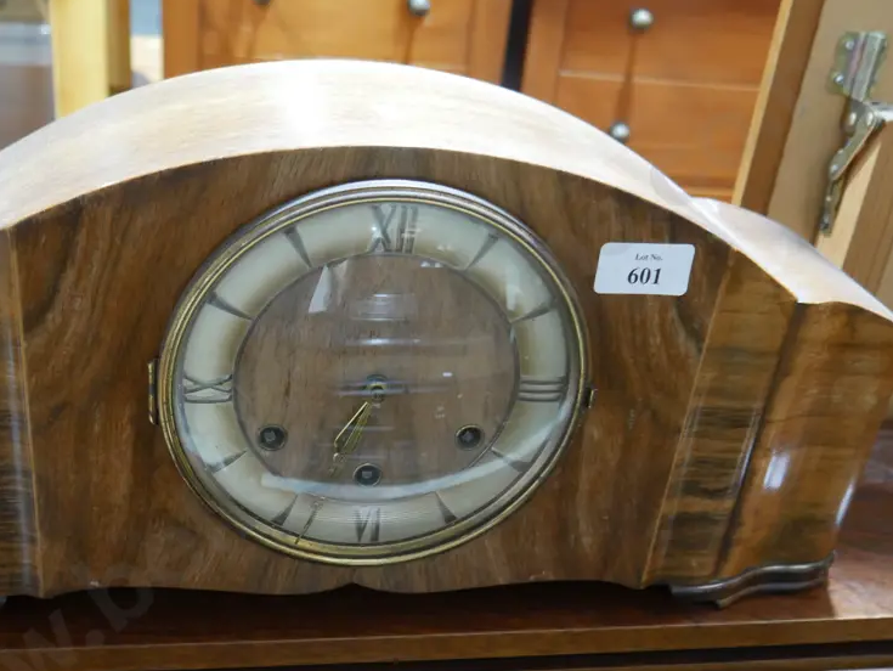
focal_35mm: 39
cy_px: 409
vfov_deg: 36.7
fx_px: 1007
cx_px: 367
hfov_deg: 47.6
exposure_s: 1/60
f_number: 3.5
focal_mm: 14
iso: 1600
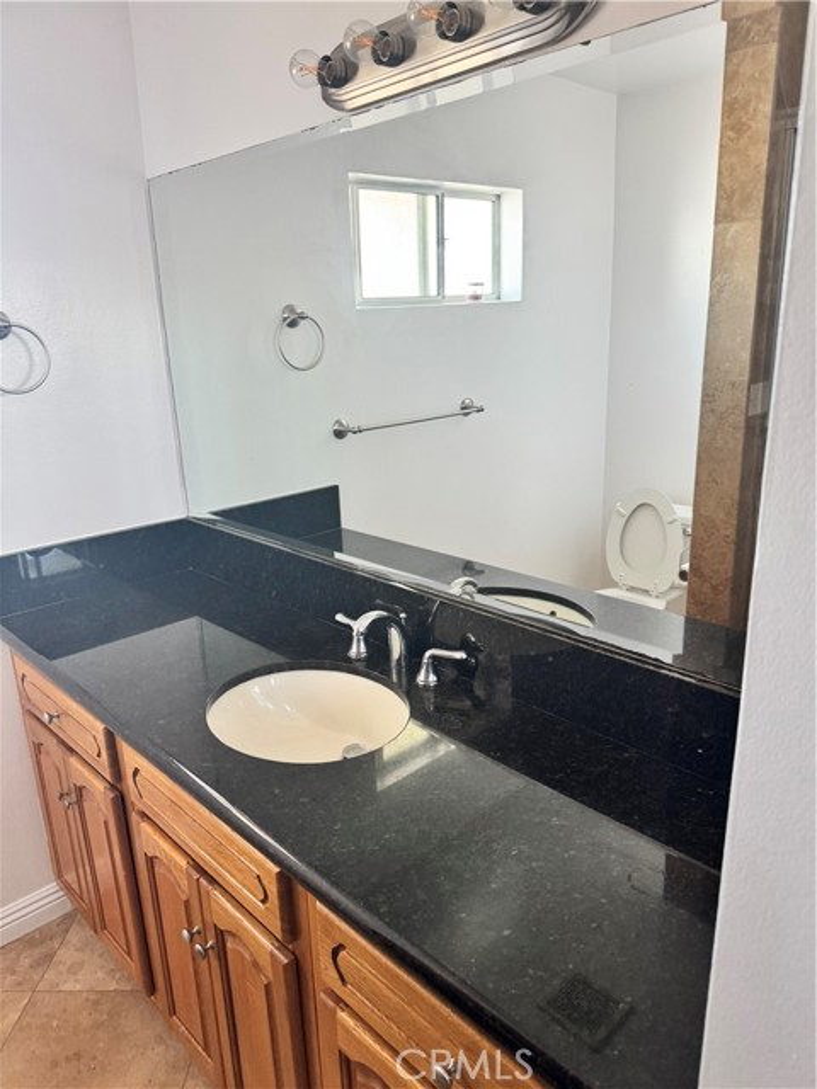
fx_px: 755
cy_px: 544
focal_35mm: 24
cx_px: 408
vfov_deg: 71.6
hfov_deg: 56.8
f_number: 1.78
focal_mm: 6.76
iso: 200
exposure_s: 1/61
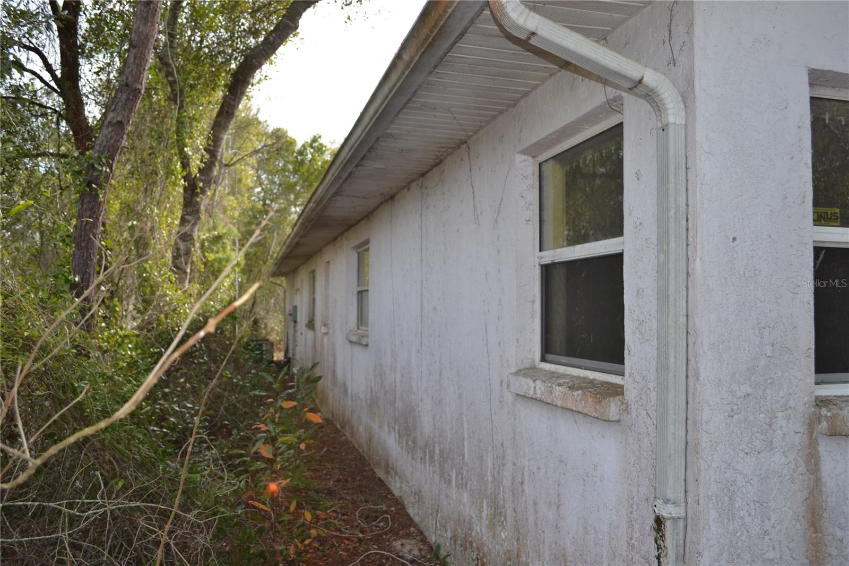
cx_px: 424
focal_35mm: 30
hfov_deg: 61.9
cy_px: 283
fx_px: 707
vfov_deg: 43.6
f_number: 4.5
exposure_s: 1/200
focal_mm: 20
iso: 100
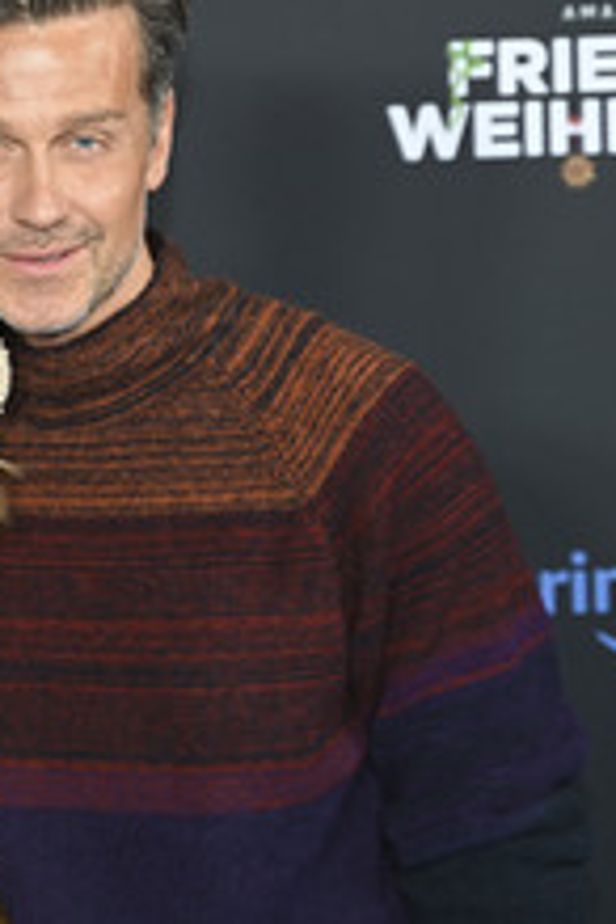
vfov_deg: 13.3
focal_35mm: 154
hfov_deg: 8.9
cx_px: -23
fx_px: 3952
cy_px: 481
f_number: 2.8
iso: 400
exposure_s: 1/125
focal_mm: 75
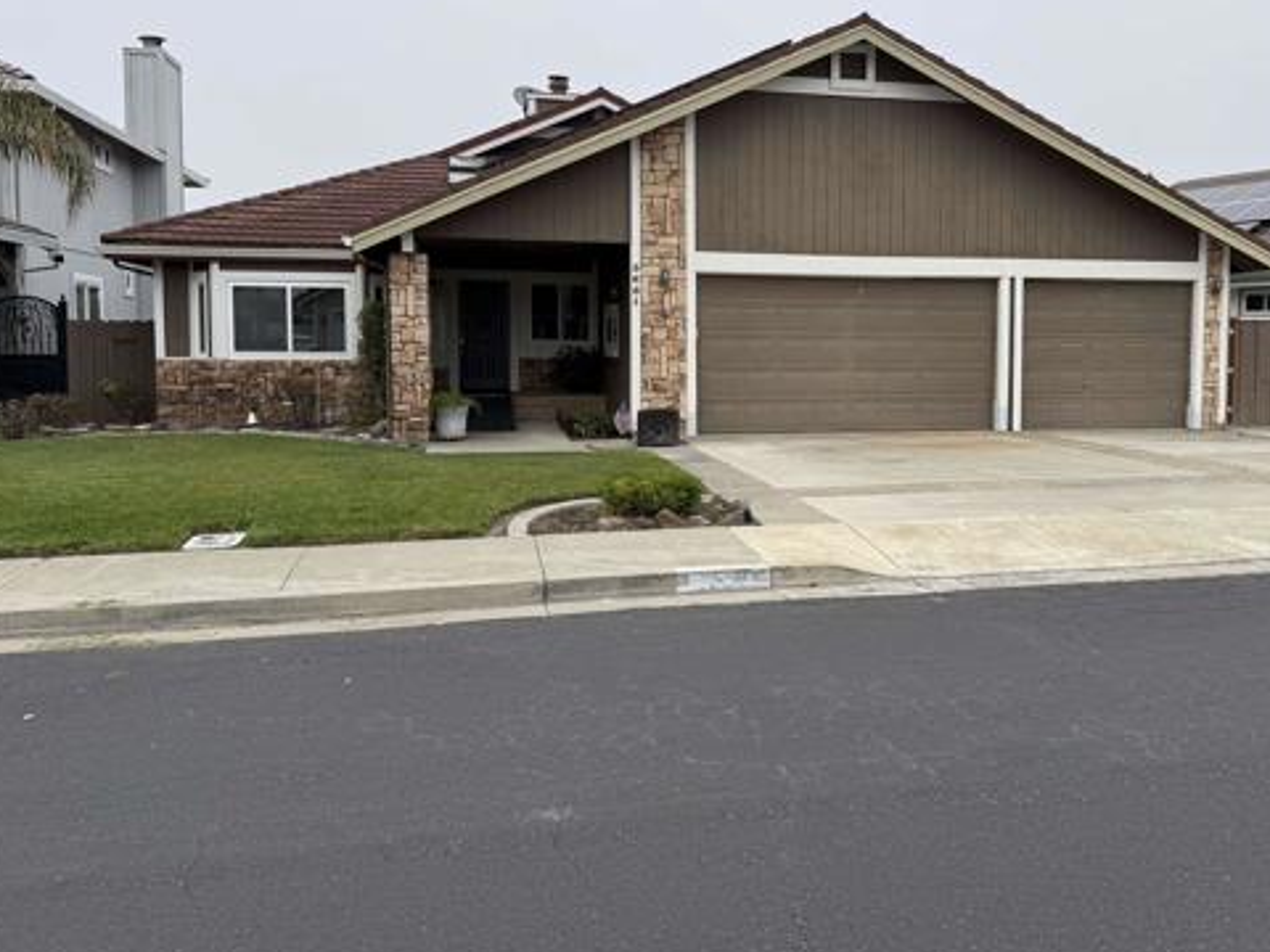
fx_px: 1174
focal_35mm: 32
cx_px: 786
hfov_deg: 56.2
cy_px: 399
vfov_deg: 44.0
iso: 80
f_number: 1.78
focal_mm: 6.76
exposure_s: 1/1018
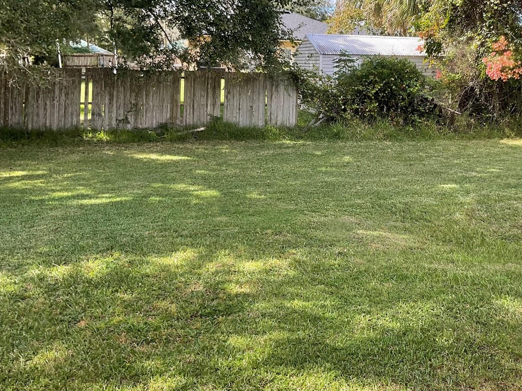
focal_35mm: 39
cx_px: 340
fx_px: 588
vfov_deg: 36.7
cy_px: 170
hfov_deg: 47.2
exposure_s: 1/312
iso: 16
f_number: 1.8
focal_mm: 3
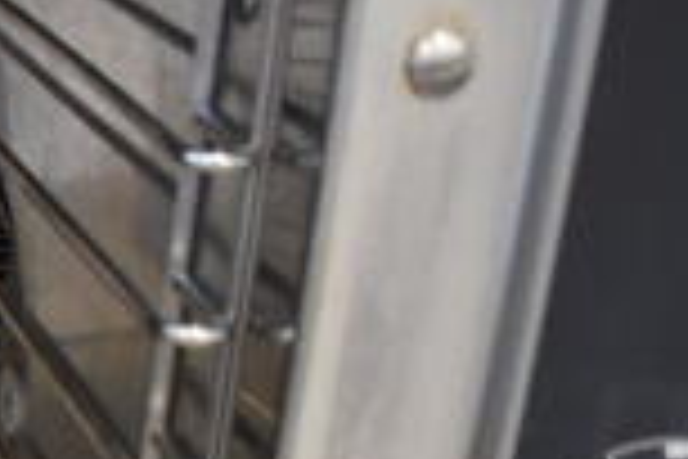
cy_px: 652
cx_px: -553
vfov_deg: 12.2
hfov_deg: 16.0
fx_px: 2064
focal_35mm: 108
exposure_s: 1/125
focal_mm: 18
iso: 2500
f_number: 3.5
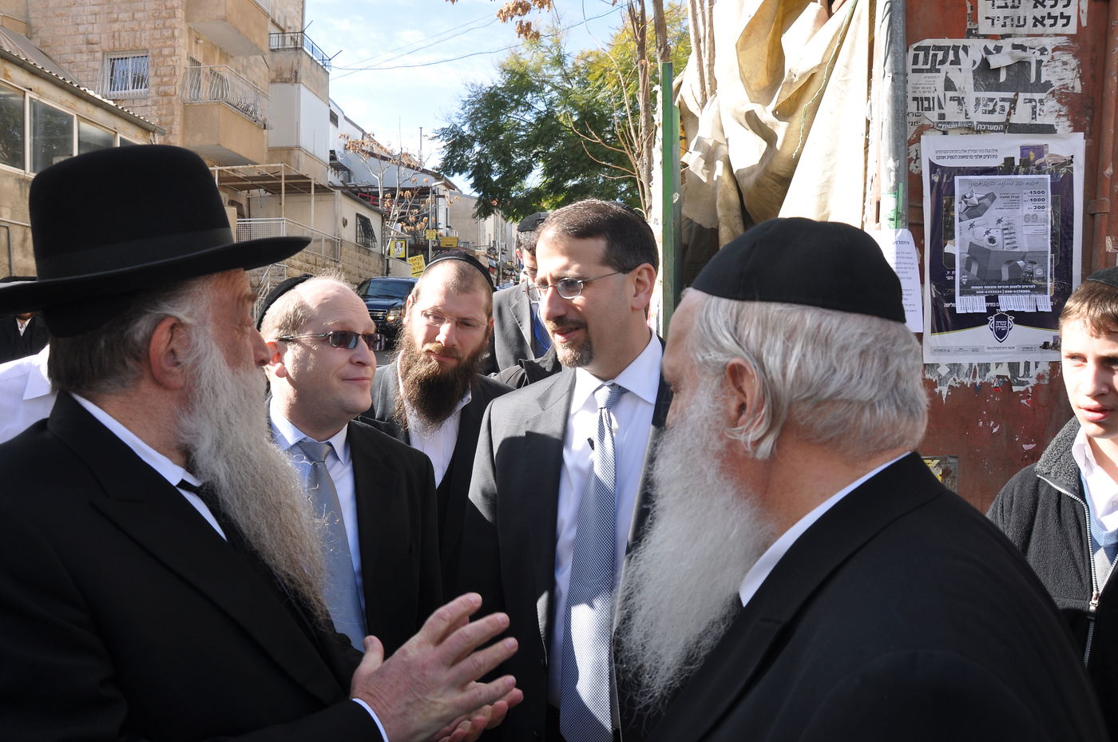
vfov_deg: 47.8
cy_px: 371
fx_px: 837
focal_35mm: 27
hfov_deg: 67.5
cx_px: 559
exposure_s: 1/160
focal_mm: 18
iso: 200
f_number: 8
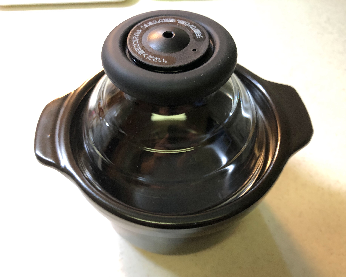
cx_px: 172
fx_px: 307
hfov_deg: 58.8
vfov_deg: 48.5
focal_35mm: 30
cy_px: 141
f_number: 1.8
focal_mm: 4
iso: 100
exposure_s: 1/9
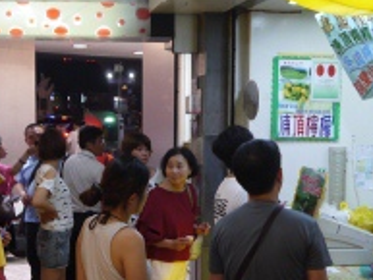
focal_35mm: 65
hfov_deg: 29.6
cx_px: 128
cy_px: 195
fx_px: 701
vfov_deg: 22.5
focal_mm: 14
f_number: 3.5
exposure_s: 1/60
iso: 500
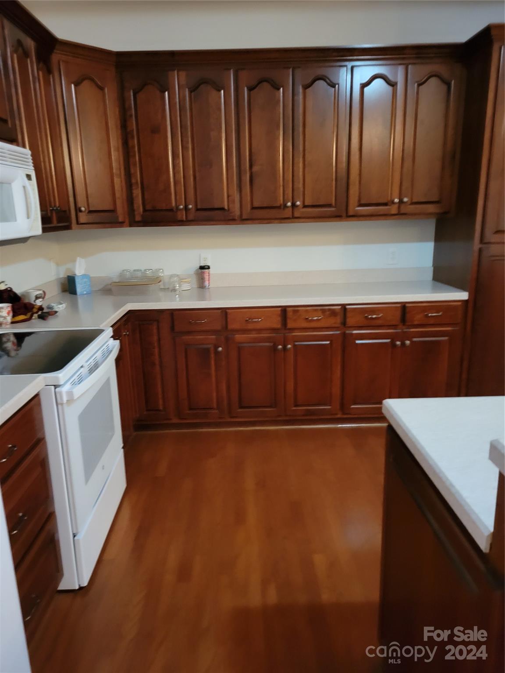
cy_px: 336
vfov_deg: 67.3
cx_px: 252
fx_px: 506
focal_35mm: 26
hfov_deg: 53.1
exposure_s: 1/24
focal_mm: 5.4
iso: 640
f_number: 1.8
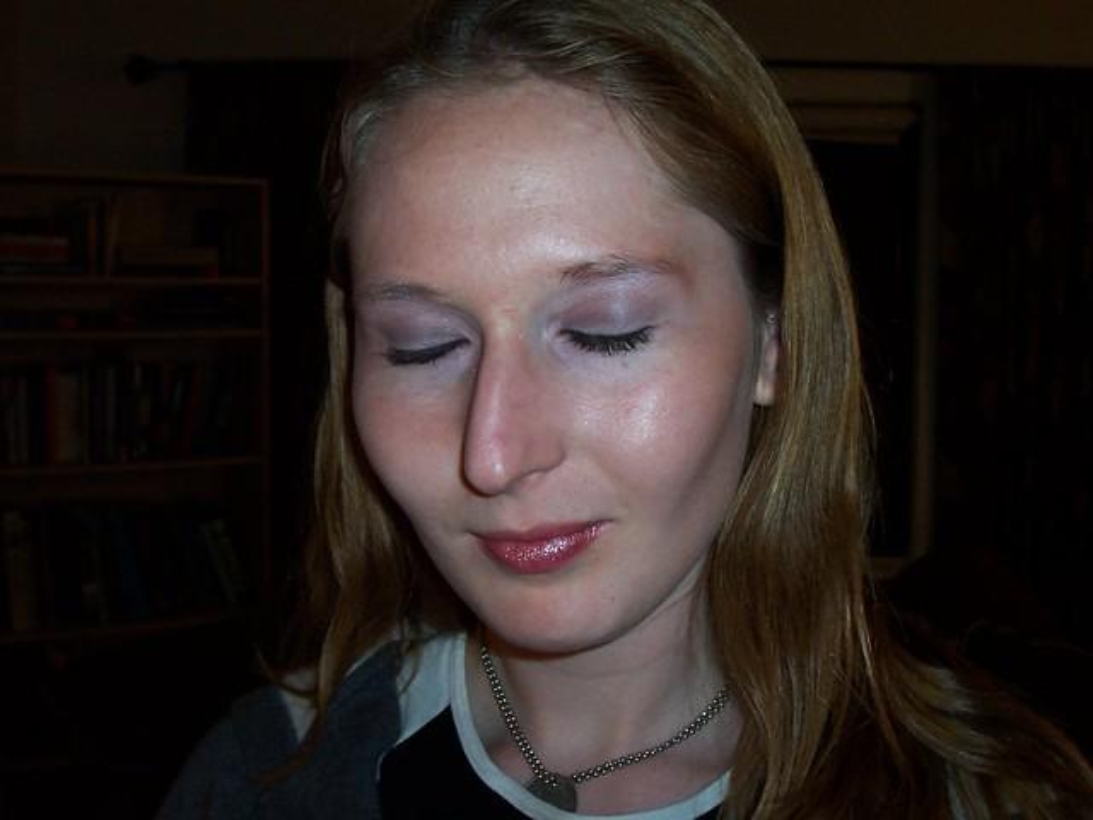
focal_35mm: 46
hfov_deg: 41.2
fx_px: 1452
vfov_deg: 31.5
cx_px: 546
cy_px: 410
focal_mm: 7
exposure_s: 1/60
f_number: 3
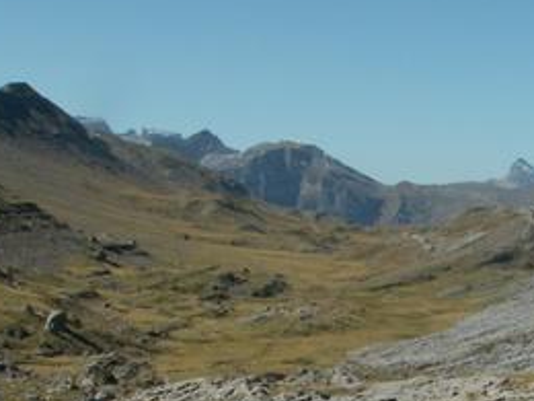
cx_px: 464
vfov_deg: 16.5
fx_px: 1327
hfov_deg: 22.3
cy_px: 463
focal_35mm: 86
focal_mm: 5.86
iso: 50
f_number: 7.1
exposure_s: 1/250
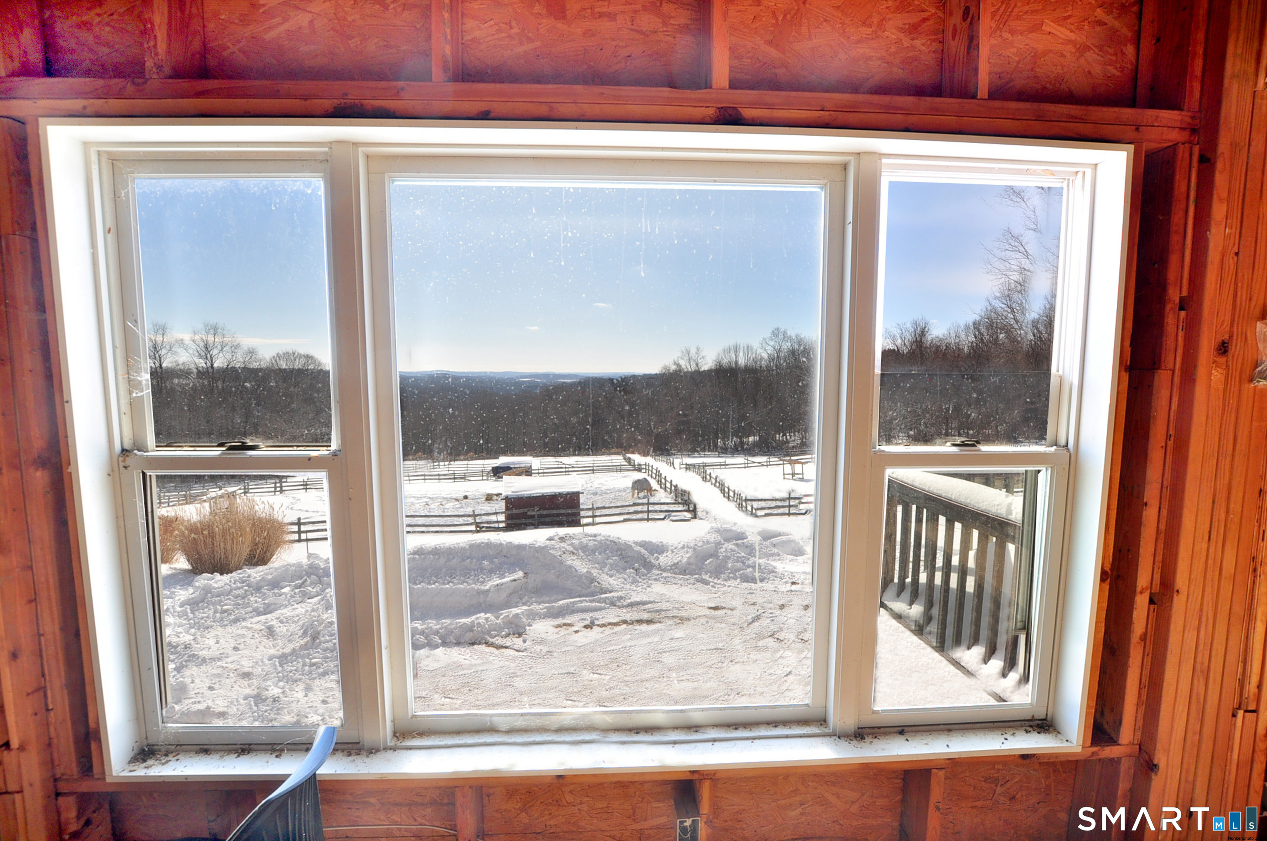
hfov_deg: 100.5
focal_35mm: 15
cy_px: 420
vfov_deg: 77.2
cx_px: 634
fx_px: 527
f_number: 7.1
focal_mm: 10
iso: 250
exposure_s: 1/60
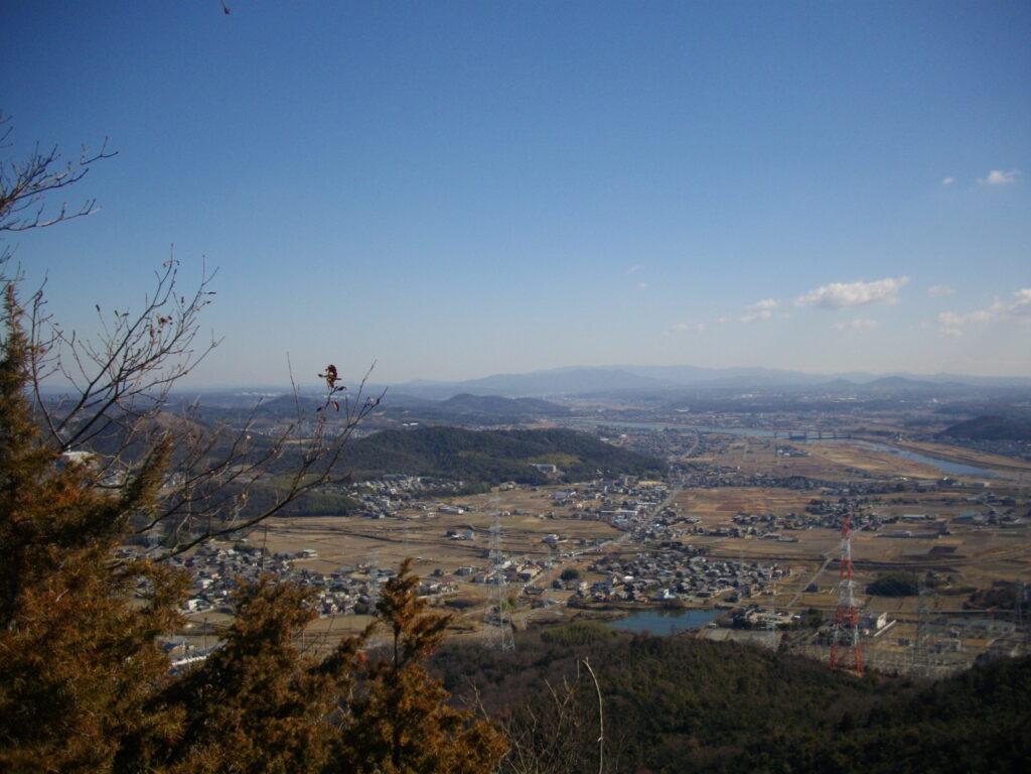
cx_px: 516
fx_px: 1102
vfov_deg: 38.7
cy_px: 387
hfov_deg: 50.1
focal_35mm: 37
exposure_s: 1/640
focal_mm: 6.2
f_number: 5.6
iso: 100
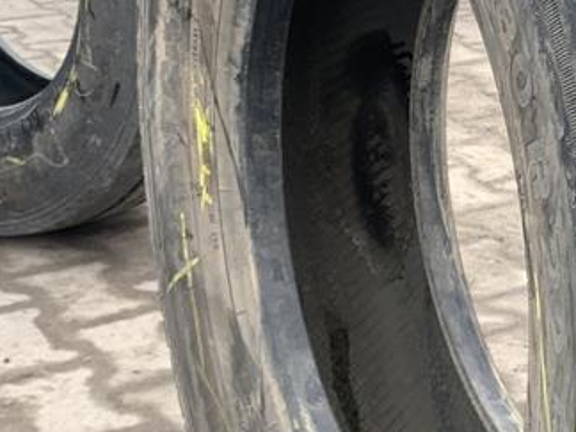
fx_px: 1614
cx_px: 586
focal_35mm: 97
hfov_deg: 19.6
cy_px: 204
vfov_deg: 15.2
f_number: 1.8
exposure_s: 1/191
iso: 25
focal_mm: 4.25
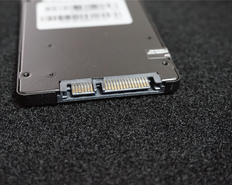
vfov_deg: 29.7
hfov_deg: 36.6
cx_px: 106
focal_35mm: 51
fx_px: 350
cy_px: 93
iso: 3200
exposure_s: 1/30
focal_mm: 30
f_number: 5
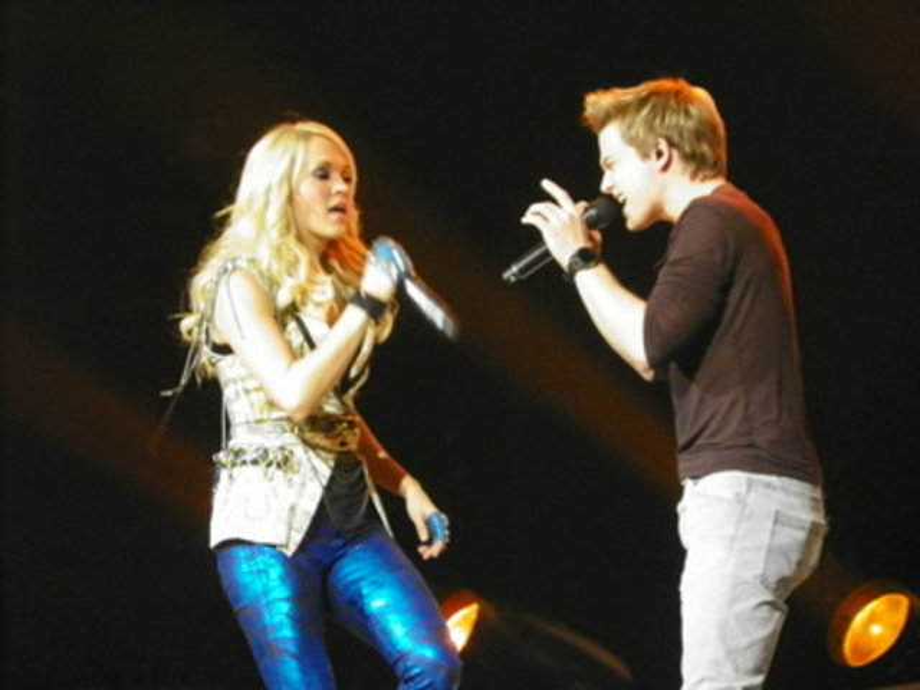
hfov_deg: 4.7
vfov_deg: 3.5
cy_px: 345
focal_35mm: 425
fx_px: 11295
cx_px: 460
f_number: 5
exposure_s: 1/60
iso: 800
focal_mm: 75.7
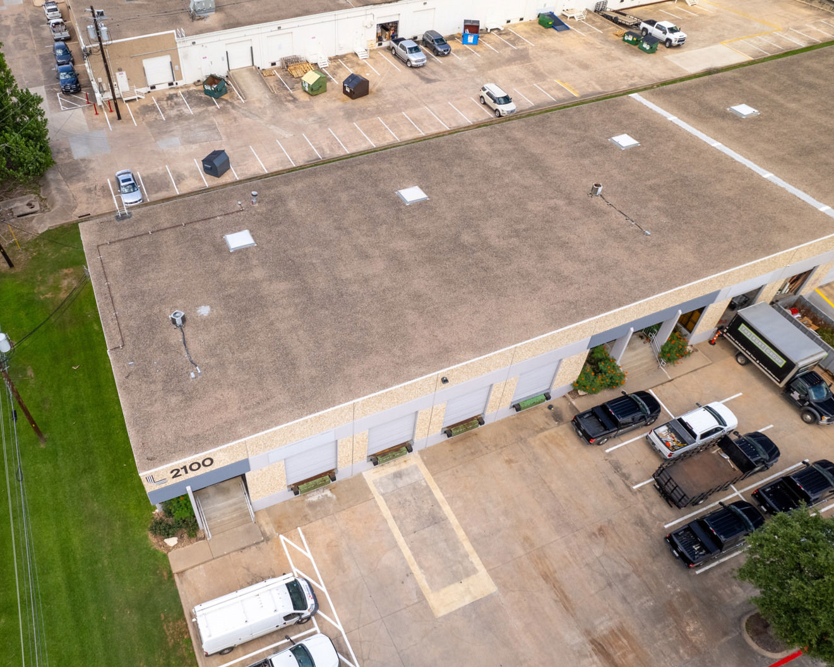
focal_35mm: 25
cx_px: 338
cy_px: 331
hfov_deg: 67.5
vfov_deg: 56.8
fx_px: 617
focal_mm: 8.38
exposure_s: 1/50
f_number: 2.8
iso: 100
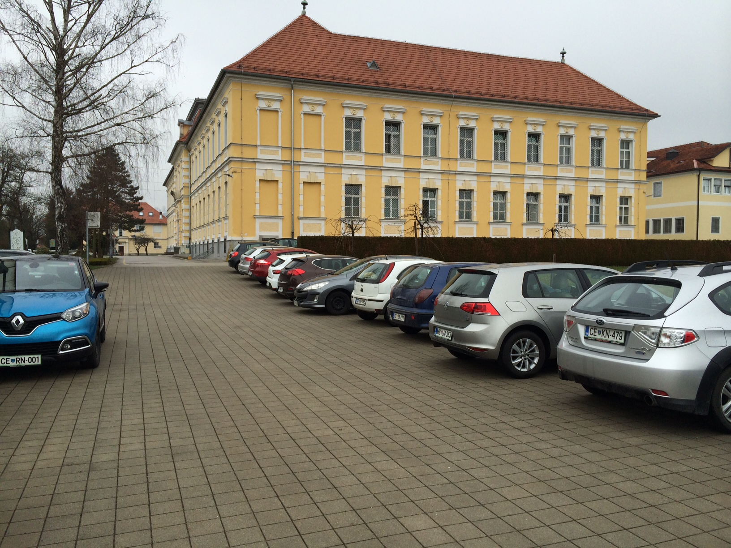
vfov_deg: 46.8
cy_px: 274
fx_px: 634
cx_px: 366
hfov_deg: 60.0
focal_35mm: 30
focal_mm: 4.12
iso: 32
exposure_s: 1/774
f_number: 2.2
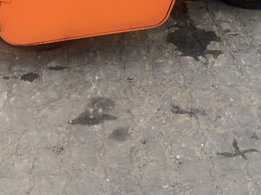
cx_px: 123
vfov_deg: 18.3
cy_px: -56
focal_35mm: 75
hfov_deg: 26.0
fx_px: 565
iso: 20
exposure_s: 1/649
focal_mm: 3.99
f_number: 1.8
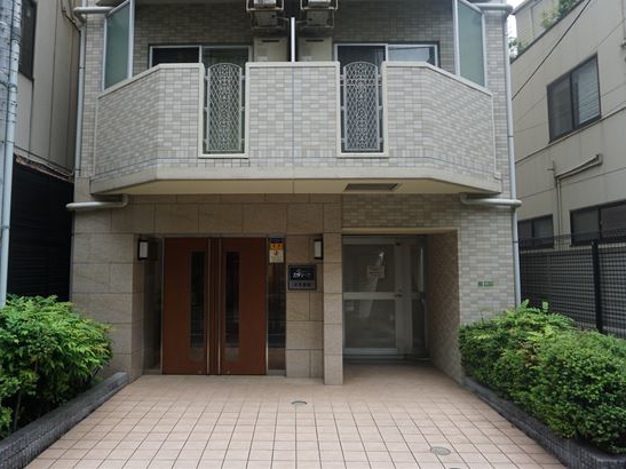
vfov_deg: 51.3
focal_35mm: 27
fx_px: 488
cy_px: 226
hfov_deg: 65.2
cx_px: 287
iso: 320
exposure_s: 1/160
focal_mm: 16
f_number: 4
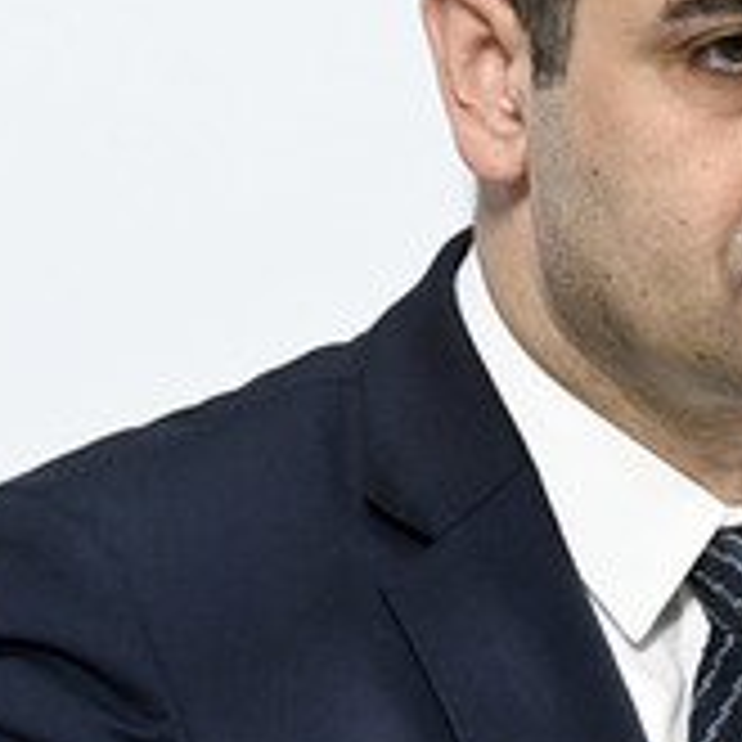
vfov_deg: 3.8
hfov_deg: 3.8
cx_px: 735
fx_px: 11277
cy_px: 184
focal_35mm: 465
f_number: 4.5
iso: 6400
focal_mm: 200
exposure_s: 1/500
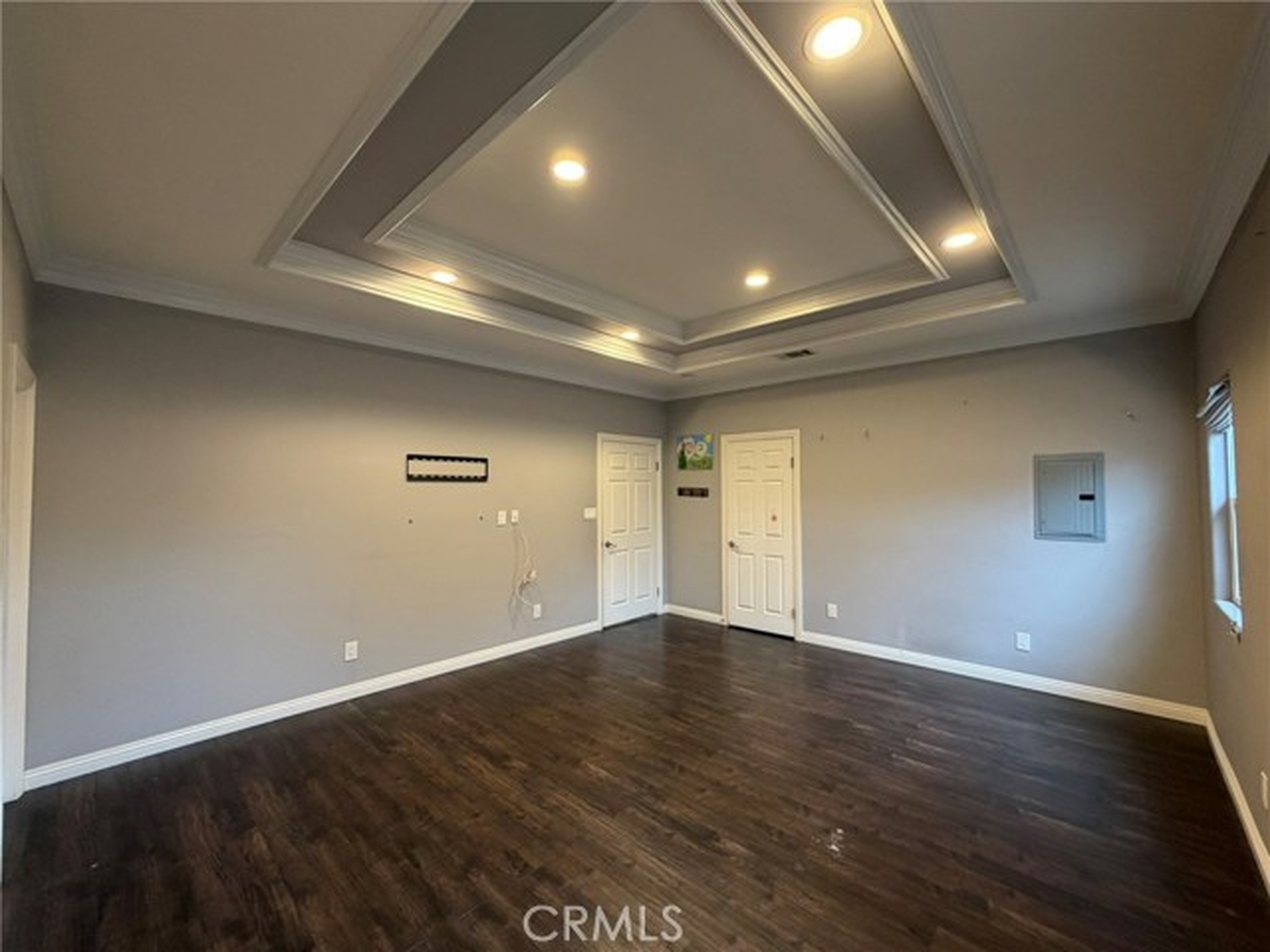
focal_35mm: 14
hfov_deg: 102.1
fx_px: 514
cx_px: 635
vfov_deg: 85.7
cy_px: 476
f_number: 2.2
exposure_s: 1/60
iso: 250
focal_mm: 2.22
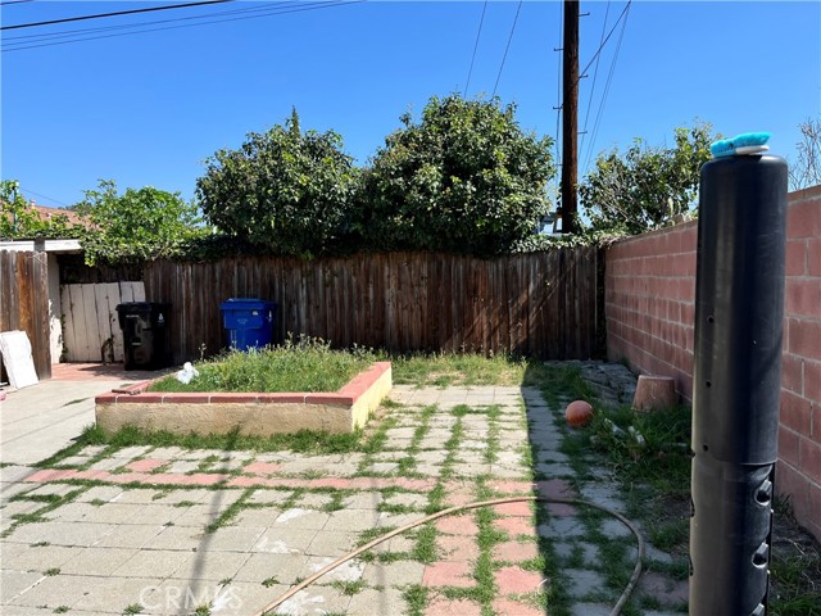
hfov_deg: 67.3
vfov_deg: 53.1
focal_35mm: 26
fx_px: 617
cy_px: 308
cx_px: 410
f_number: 1.6
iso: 50
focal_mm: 5.1
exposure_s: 1/2463
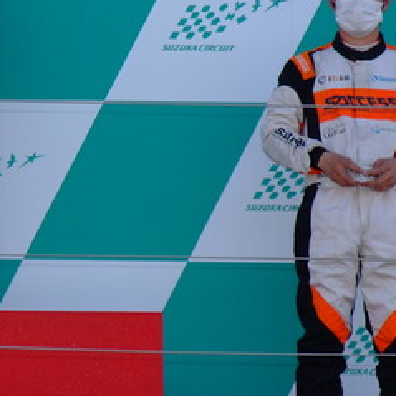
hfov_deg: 3.4
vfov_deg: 3.4
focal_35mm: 520
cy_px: 83
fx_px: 6730
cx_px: -81
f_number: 5.6
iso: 100
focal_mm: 135
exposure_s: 1/160
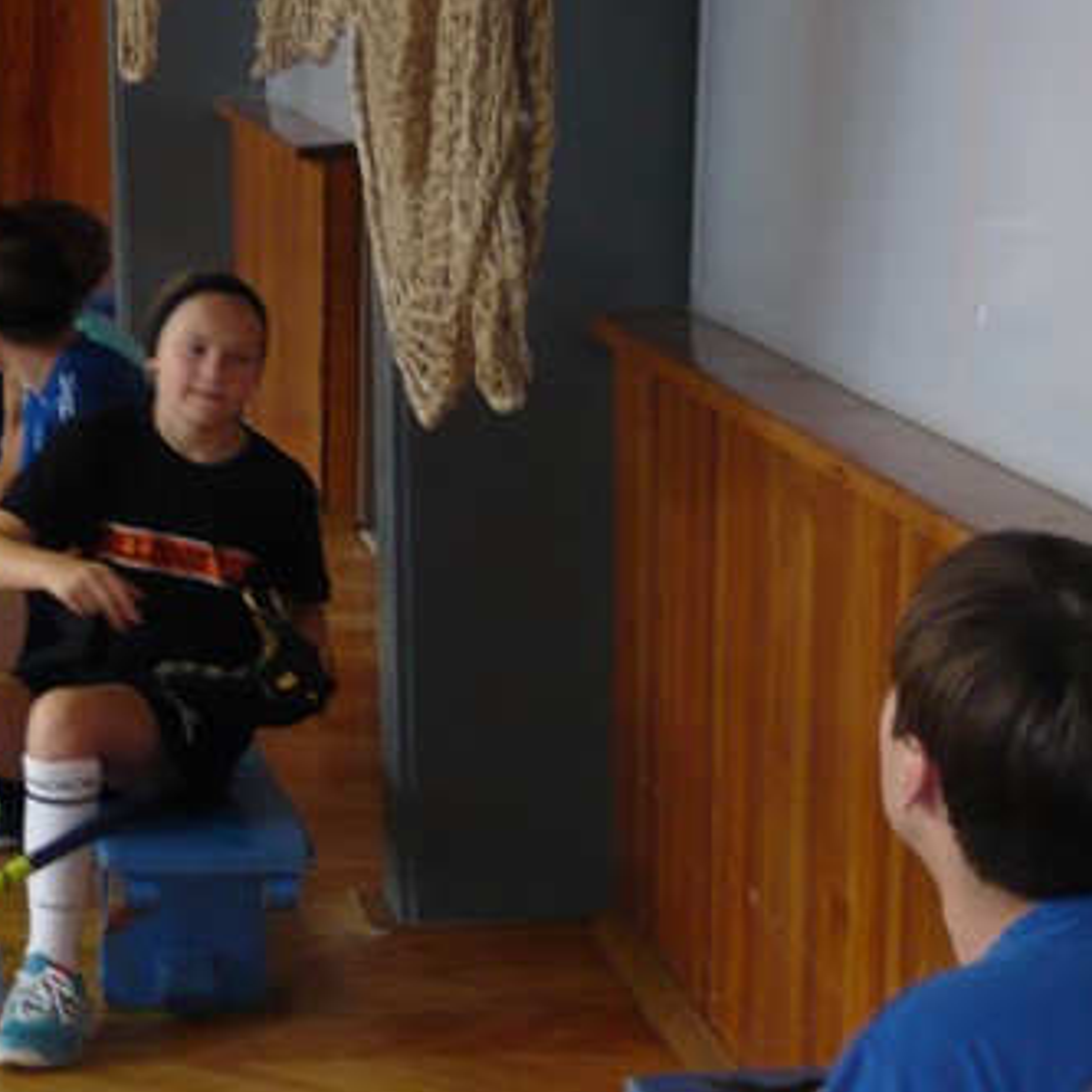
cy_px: 728
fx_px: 4497
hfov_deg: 13.8
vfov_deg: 13.8
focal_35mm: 126
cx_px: 725
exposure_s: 1/30
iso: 160
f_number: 4.3
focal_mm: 13
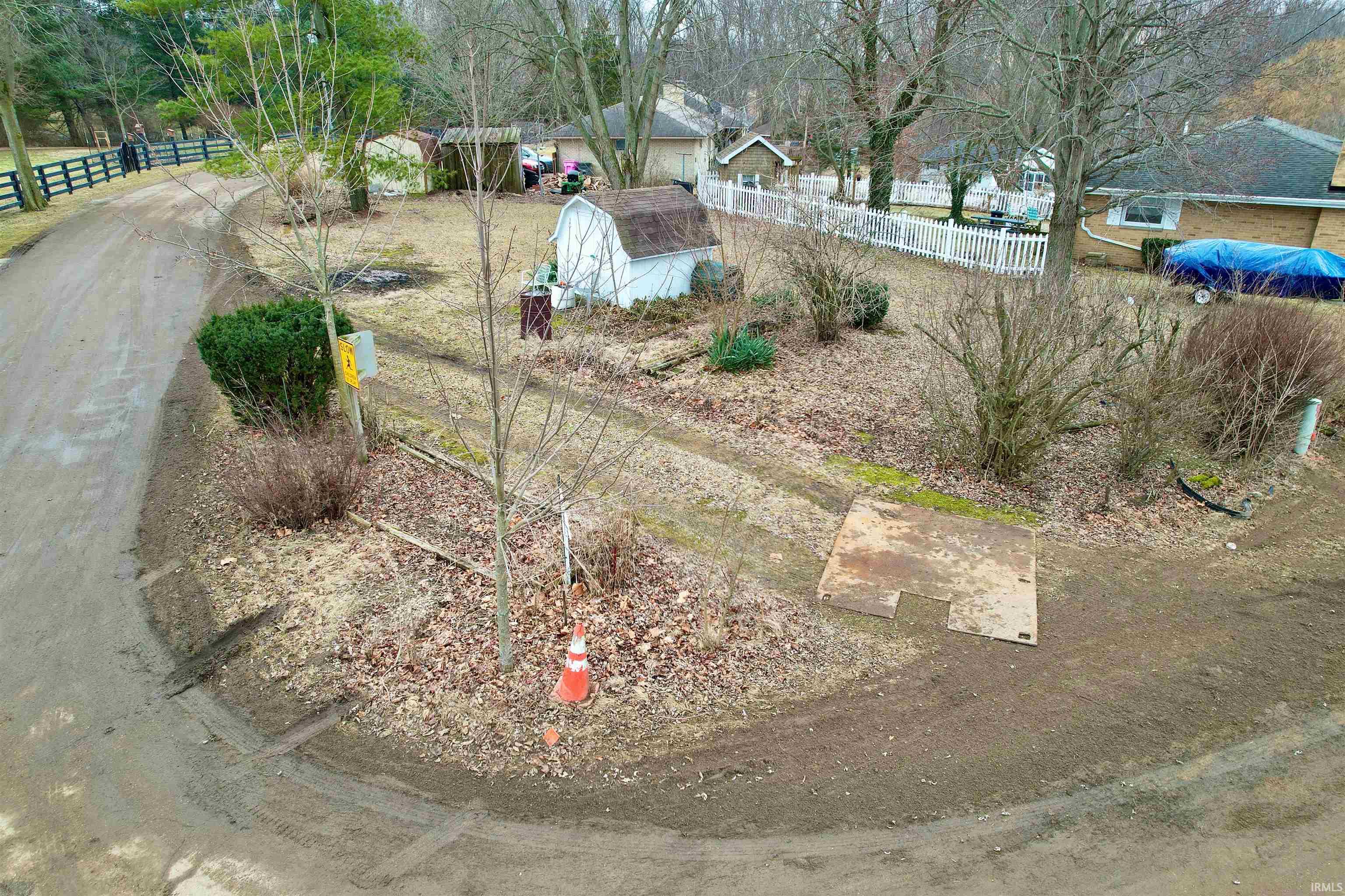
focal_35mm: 22
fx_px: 822
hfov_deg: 78.6
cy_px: 448
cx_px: 672
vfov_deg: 57.2
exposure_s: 1/120
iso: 100
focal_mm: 8.38
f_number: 2.8
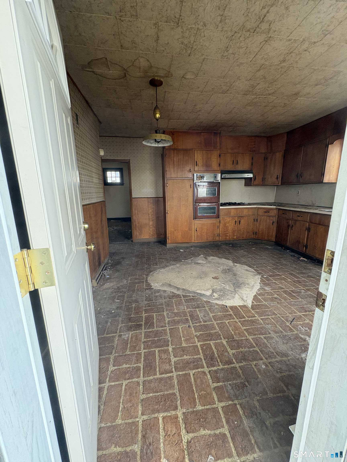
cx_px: 174
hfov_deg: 85.7
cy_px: 231
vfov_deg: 102.1
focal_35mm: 14
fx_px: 187
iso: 250
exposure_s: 1/66
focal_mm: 2.22
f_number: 2.2
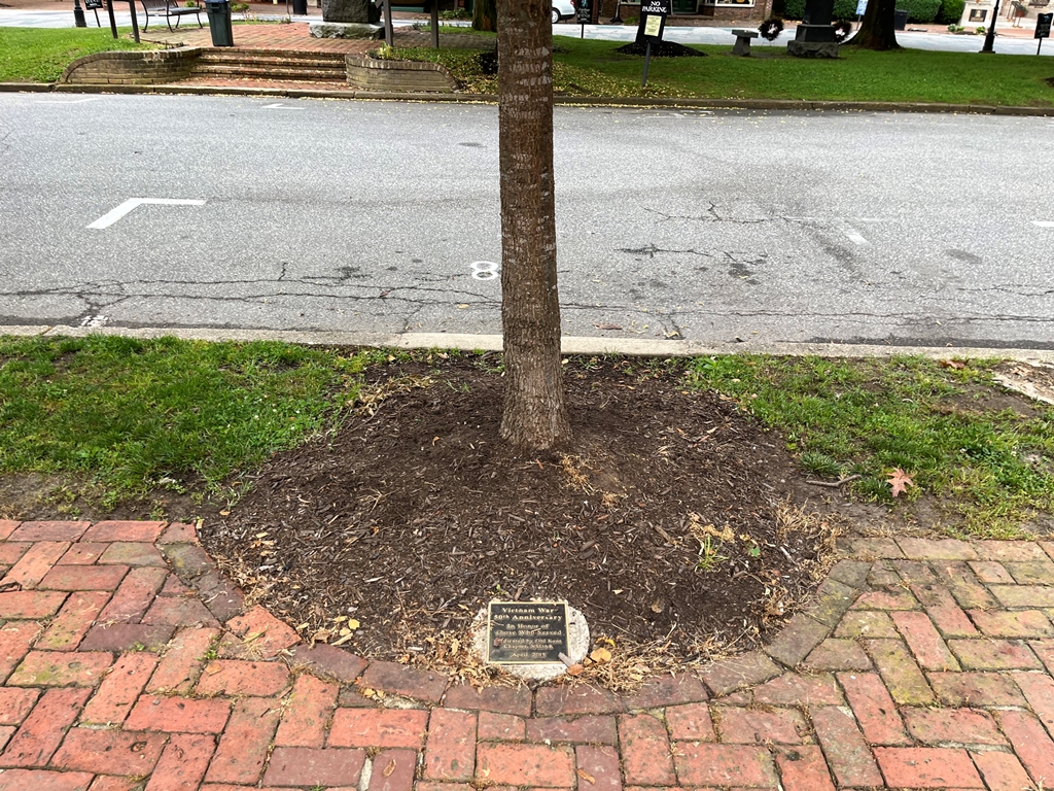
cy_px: 396
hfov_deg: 67.3
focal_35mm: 26
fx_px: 792
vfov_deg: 53.1
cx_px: 527
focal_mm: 5.1
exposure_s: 1/122
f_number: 1.6
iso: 32
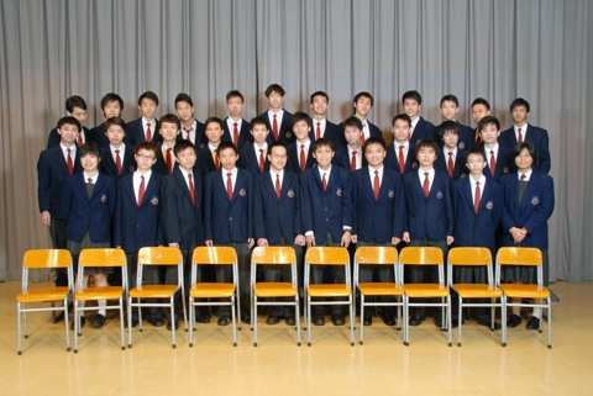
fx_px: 495
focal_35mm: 30
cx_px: 296
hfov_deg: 61.9
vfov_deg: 43.7
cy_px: 198
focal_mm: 20
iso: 100
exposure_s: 1/4
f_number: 10
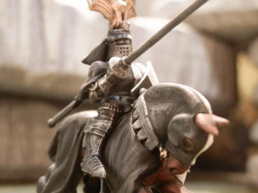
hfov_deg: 31.7
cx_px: 129
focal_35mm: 61
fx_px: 455
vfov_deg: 24.0
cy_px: 96
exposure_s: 1/20
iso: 400
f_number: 3.7
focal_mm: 10.99
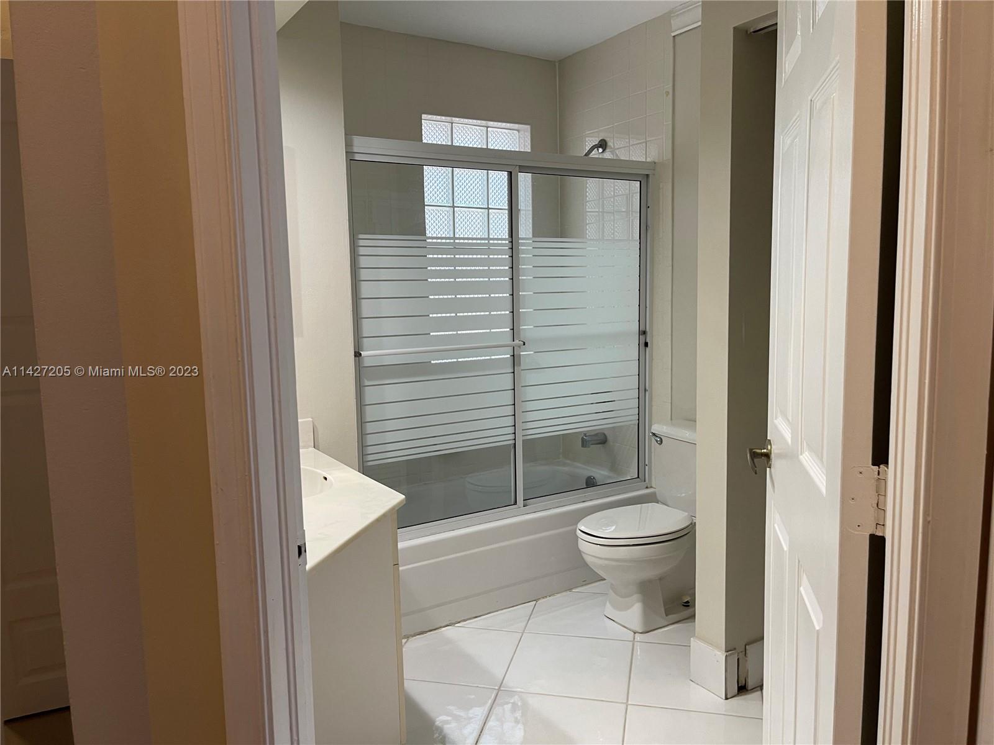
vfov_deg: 53.1
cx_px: 497
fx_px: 747
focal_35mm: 26
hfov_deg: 67.3
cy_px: 372
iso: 100
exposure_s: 1/60
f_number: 1.6
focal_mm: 5.1
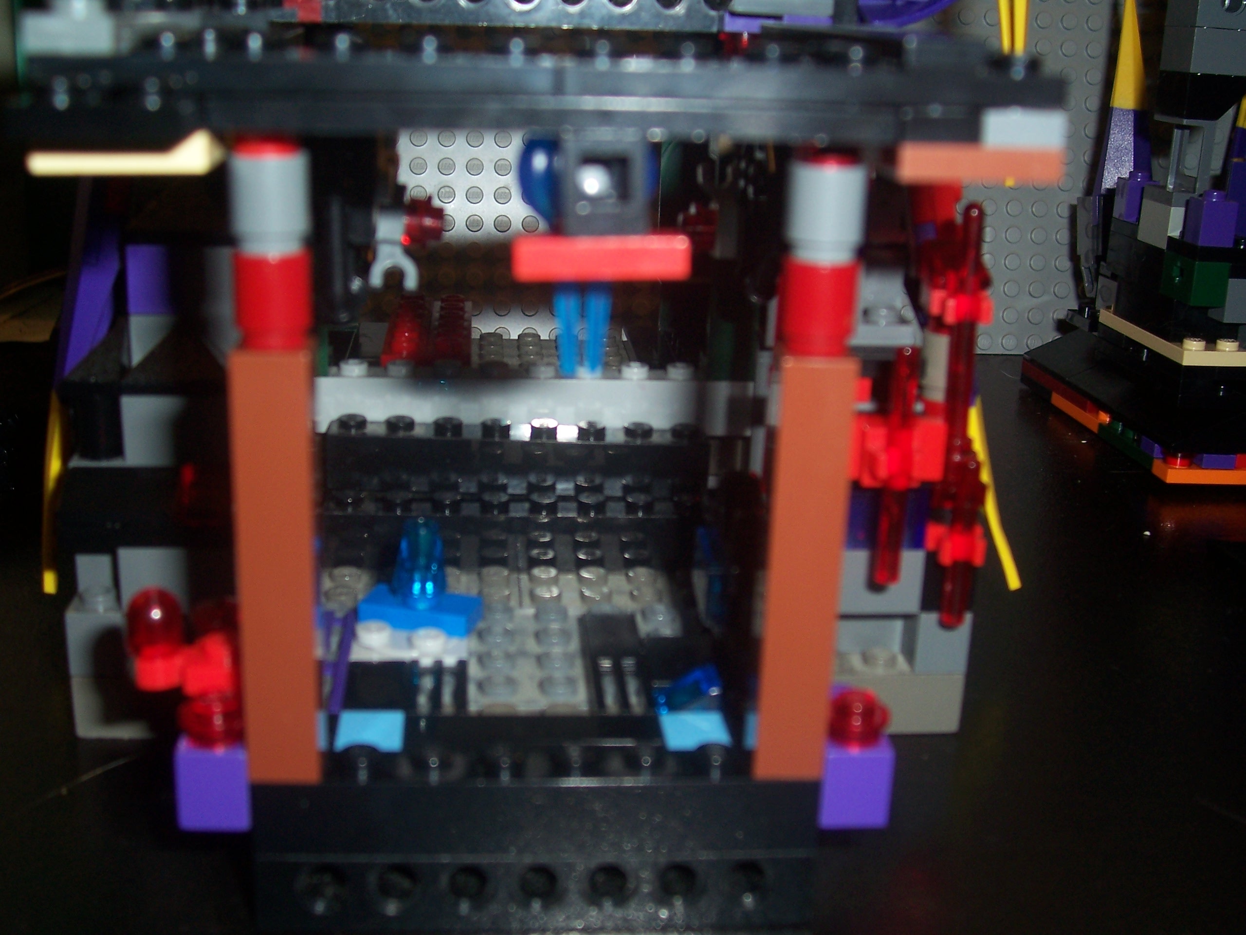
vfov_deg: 34.3
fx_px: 1512
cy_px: 468
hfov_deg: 44.8
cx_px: 623
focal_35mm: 42
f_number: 3
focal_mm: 7
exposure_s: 1/60
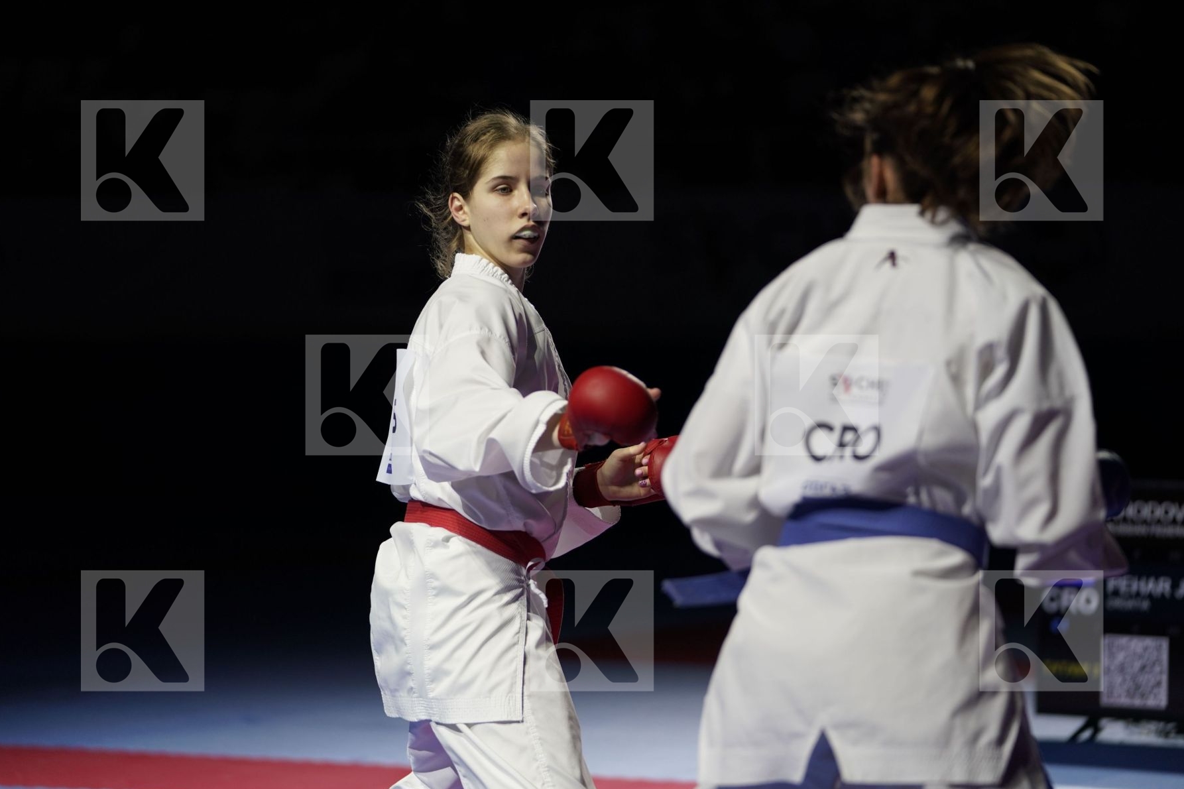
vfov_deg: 11.0
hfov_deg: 16.4
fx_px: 4110
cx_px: 592
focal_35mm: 125
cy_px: 395
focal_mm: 124
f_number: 2.8
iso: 800
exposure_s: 1/1000
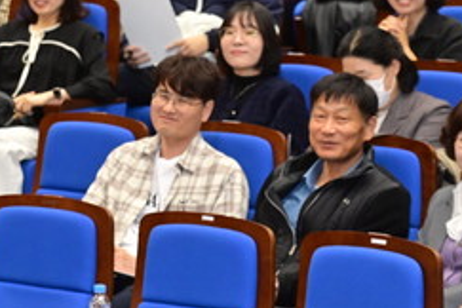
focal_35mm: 277
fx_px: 3555
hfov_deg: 7.4
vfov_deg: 4.9
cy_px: -61
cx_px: -55
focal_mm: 112
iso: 4000
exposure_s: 1/250
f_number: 9
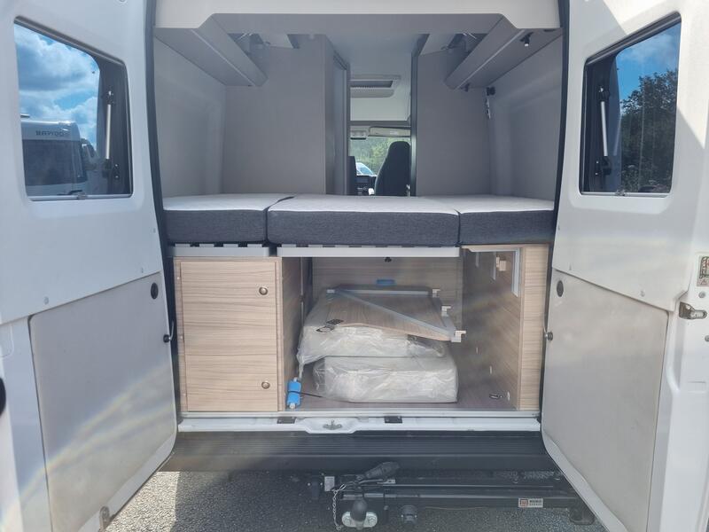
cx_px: 354
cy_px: 266
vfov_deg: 53.1
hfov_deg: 67.3
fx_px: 533
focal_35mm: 26
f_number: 1.8
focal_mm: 5.4
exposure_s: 1/650
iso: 50
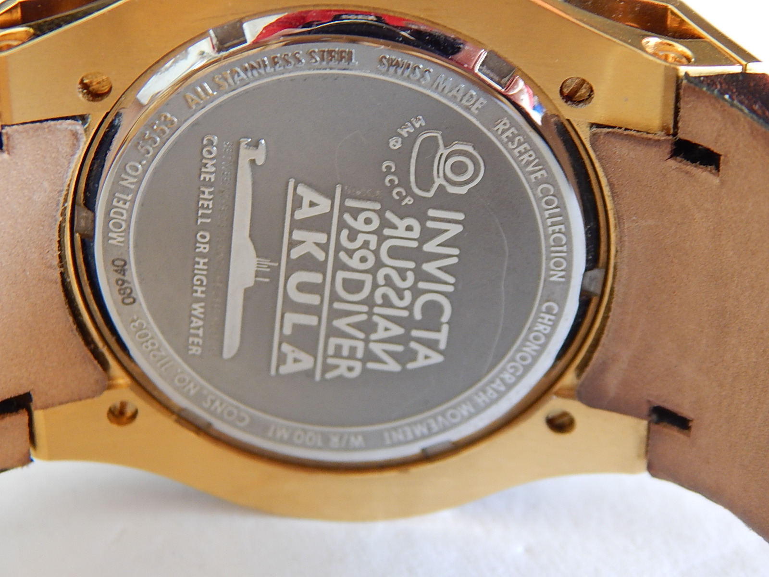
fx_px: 1888
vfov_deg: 17.4
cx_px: 384
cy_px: 288
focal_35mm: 85
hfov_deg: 23.0
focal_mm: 15.3
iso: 220
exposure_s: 1/30
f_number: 4.3
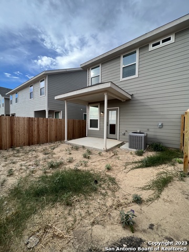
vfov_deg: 106.2
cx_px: 94
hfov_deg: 89.9
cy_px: 126
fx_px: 95
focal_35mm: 13
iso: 32
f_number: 1.8
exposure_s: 1/402
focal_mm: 1.57
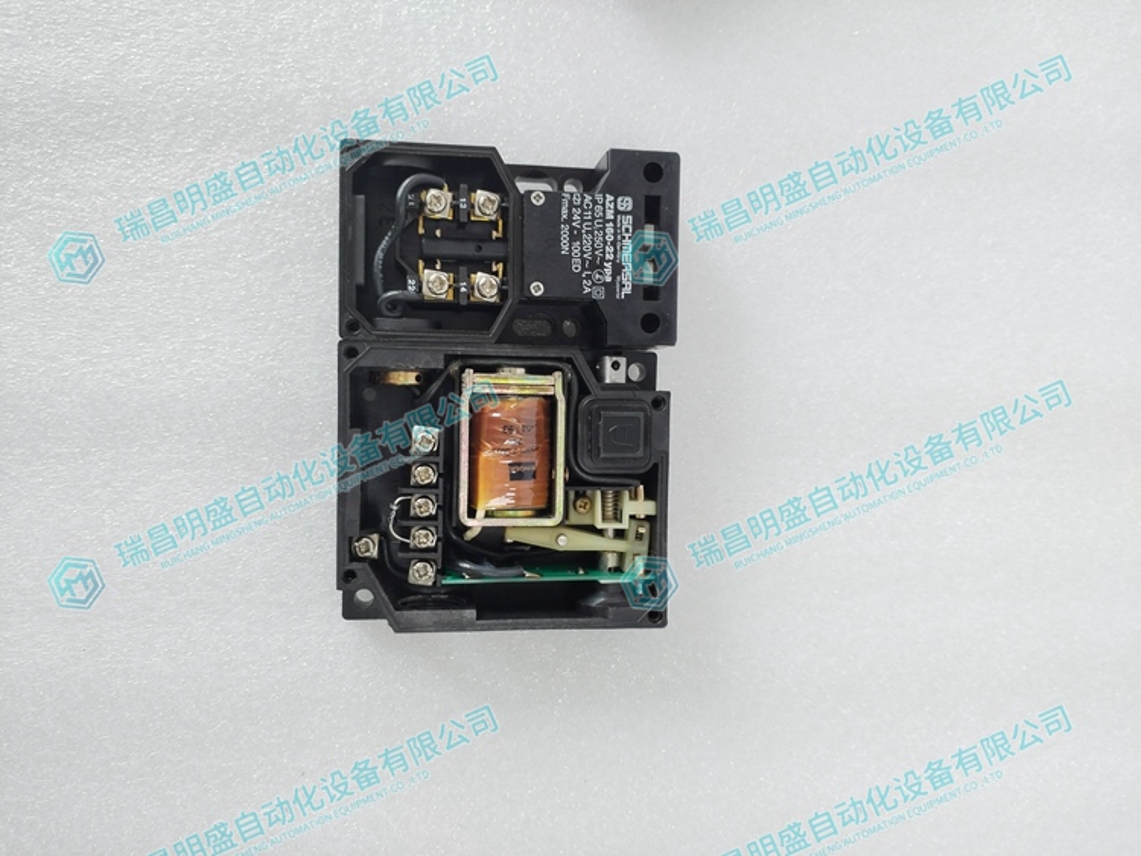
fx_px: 857
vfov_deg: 53.1
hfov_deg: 67.3
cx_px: 570
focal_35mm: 26
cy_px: 428
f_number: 1.8
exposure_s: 1/50
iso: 185
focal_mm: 4.75
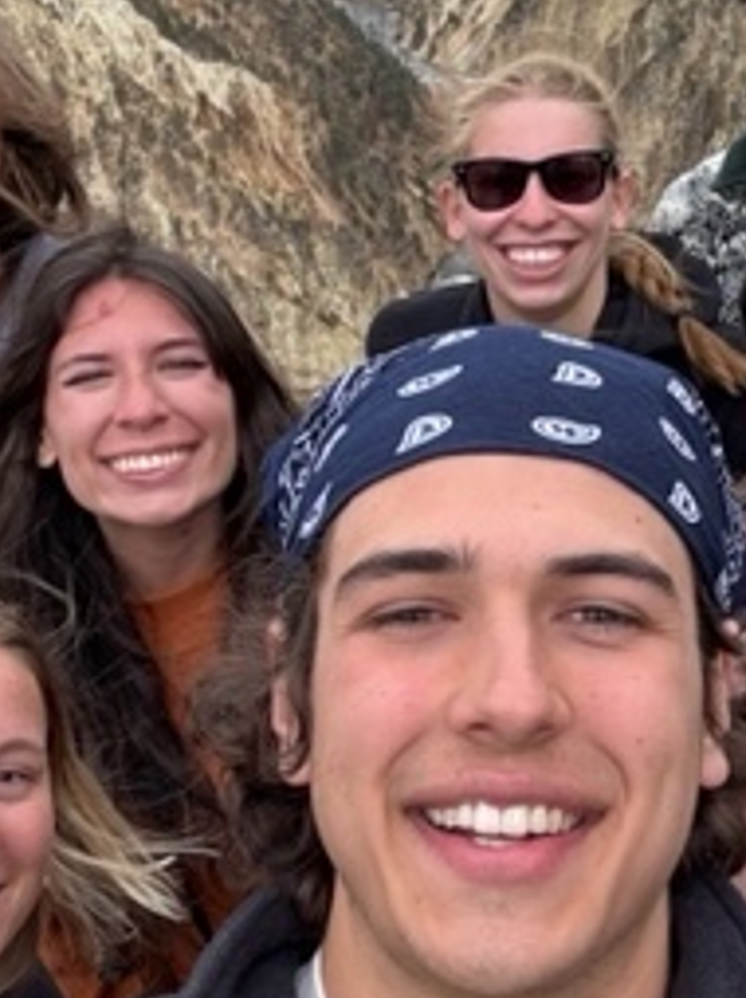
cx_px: 605
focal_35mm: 58
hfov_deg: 24.7
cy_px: 397
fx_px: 1669
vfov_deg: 33.2
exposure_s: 1/330
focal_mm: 2.69
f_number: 1.9
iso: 25
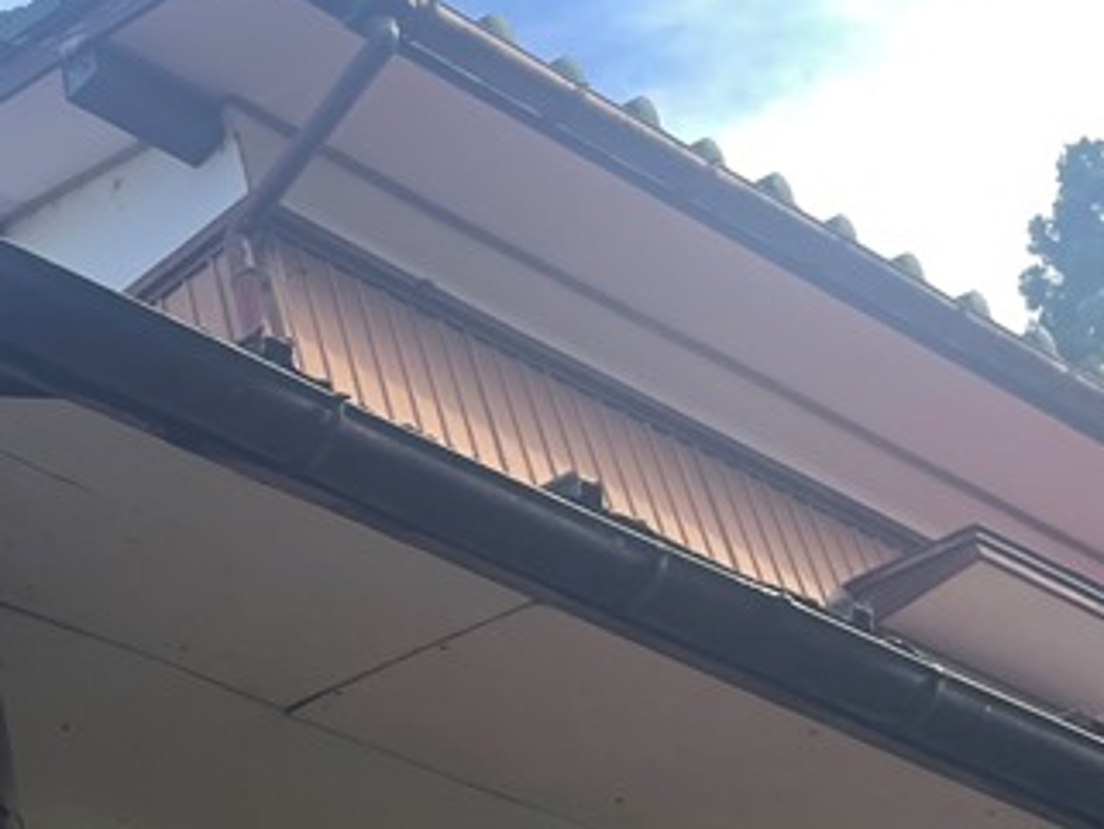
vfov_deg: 17.6
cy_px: 667
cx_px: -165
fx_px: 2648
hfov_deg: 22.0
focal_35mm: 83
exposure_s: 1/855
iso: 32
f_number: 1.6
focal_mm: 4.2
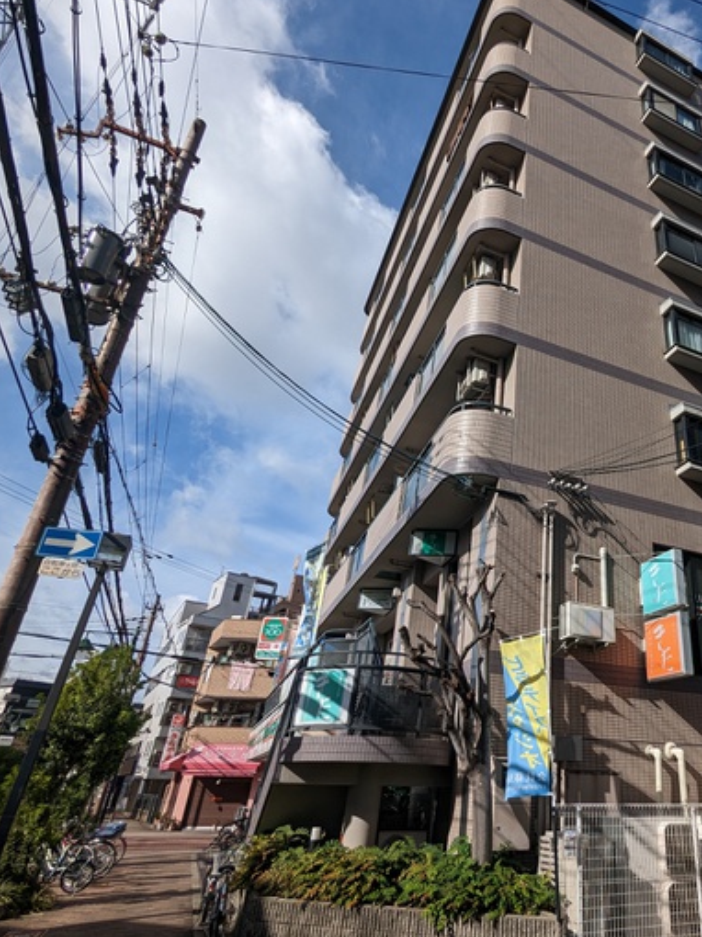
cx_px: 551
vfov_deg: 76.4
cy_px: 462
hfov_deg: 57.0
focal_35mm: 22
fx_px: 595
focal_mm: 2.35
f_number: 2.2
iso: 50
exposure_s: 1/2457
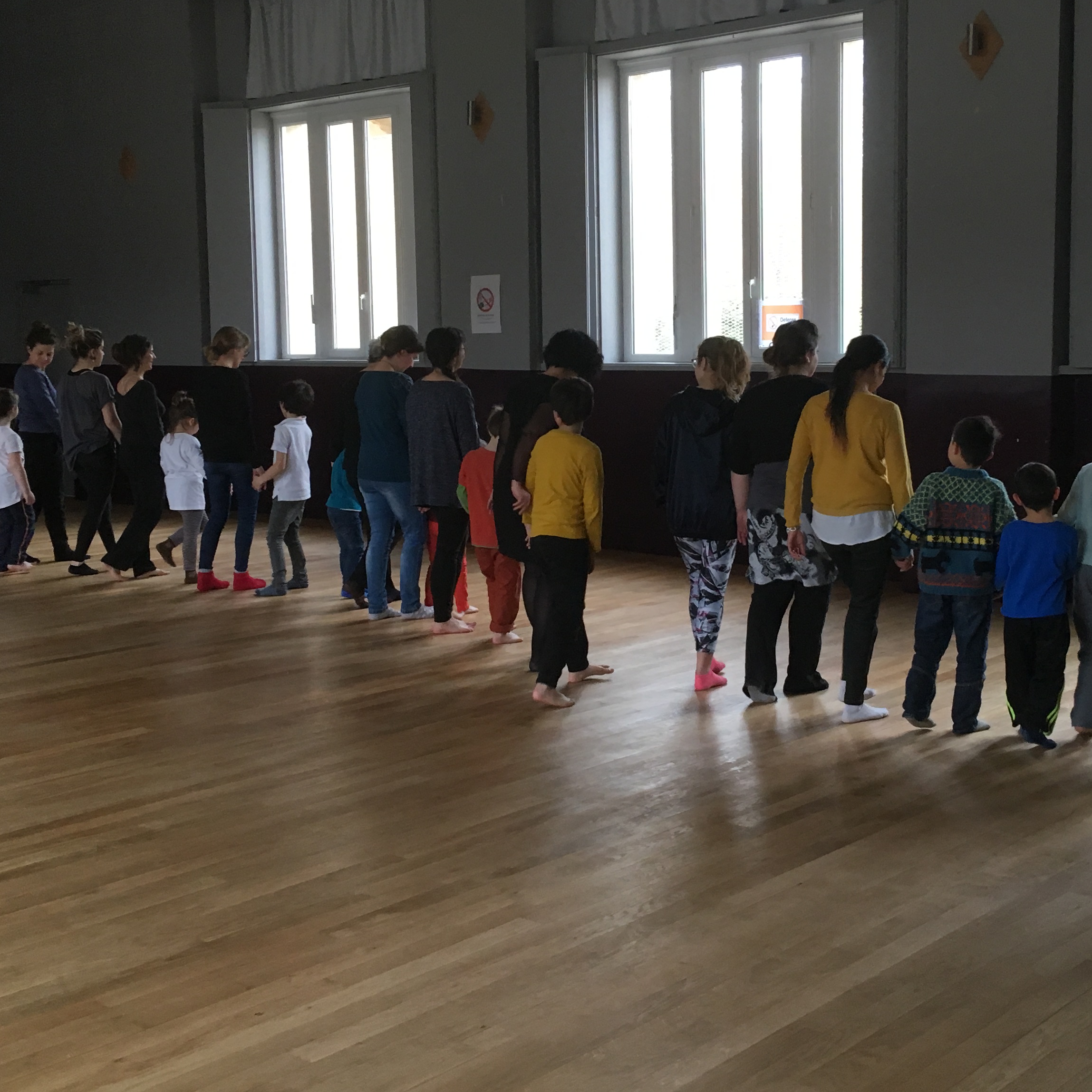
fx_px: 1606
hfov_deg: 37.5
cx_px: 631
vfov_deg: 37.5
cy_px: 472
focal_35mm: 45
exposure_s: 1/33
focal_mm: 4.15
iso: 64
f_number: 2.2
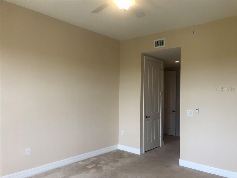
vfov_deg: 49.7
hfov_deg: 63.4
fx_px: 192
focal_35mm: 28
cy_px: 89
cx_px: 118
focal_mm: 4
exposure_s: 1/120
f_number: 1.8
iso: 64
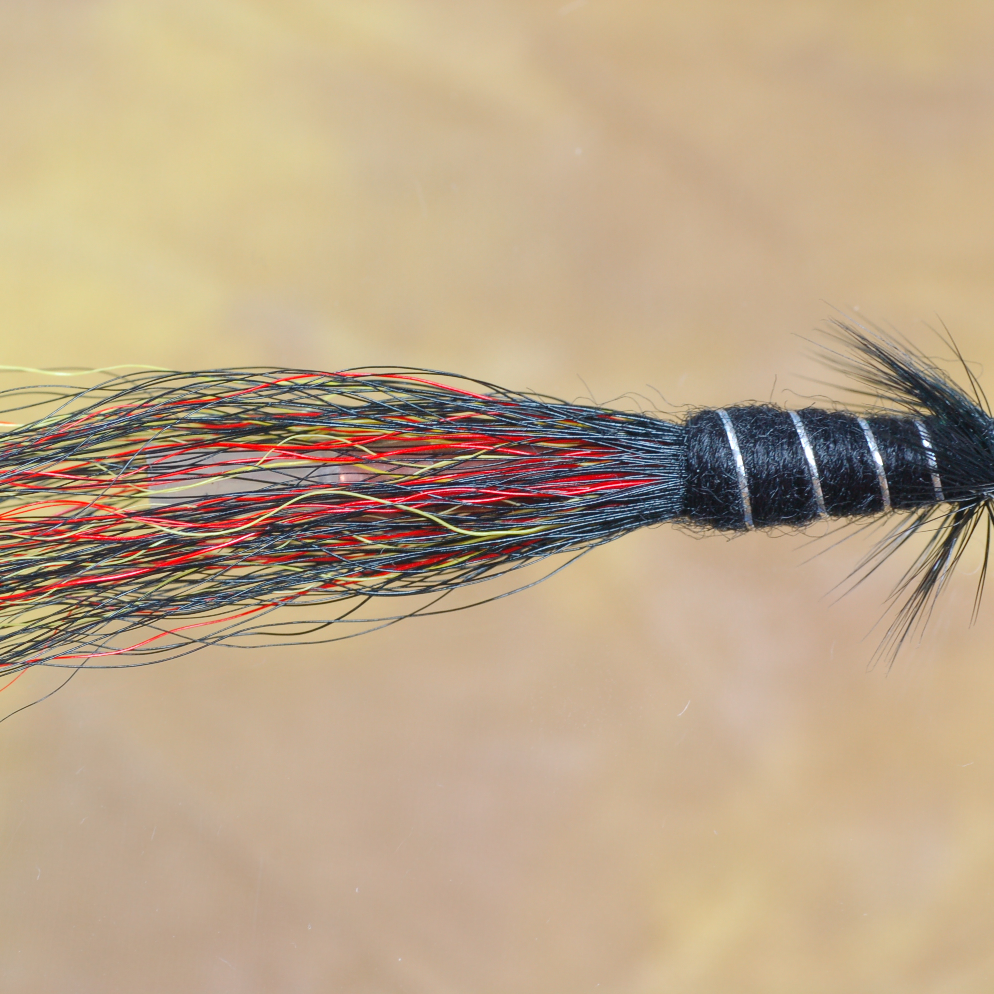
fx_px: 4386
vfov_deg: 12.9
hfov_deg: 12.9
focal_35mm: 135
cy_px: 495
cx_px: 318
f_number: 10
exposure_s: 1/10
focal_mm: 70
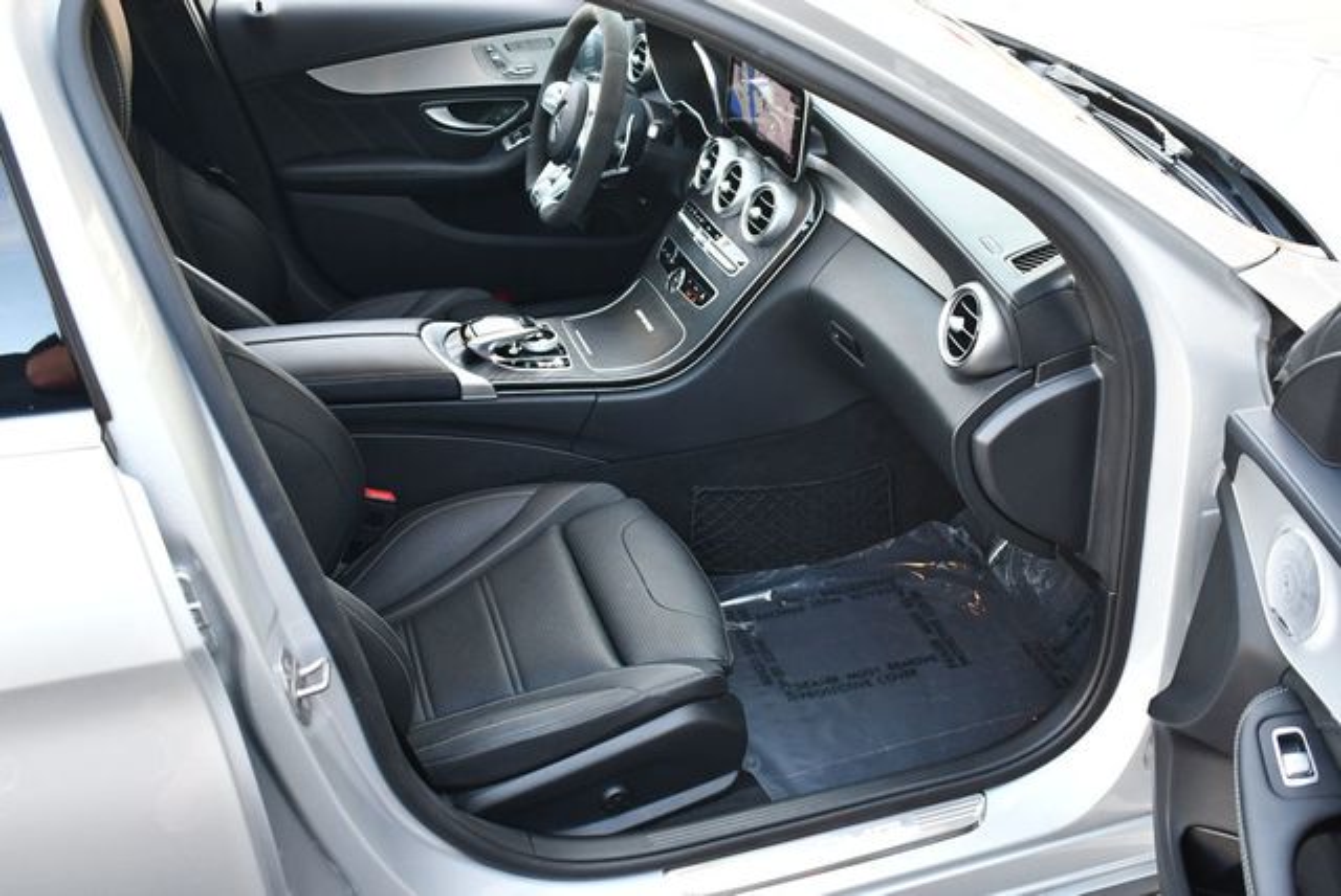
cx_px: 670
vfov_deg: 36.9
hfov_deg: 53.1
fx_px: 1342
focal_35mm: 36
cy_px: 448
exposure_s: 1/160
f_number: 3.5
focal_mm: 18
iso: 800
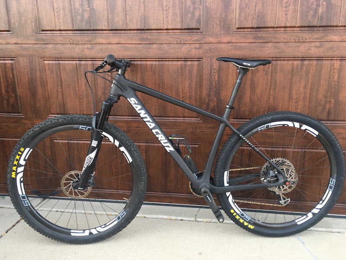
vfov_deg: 48.2
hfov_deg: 61.7
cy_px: 130
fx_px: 290
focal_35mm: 29
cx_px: 173
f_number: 2.2
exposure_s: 1/120
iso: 40
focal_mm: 4.15
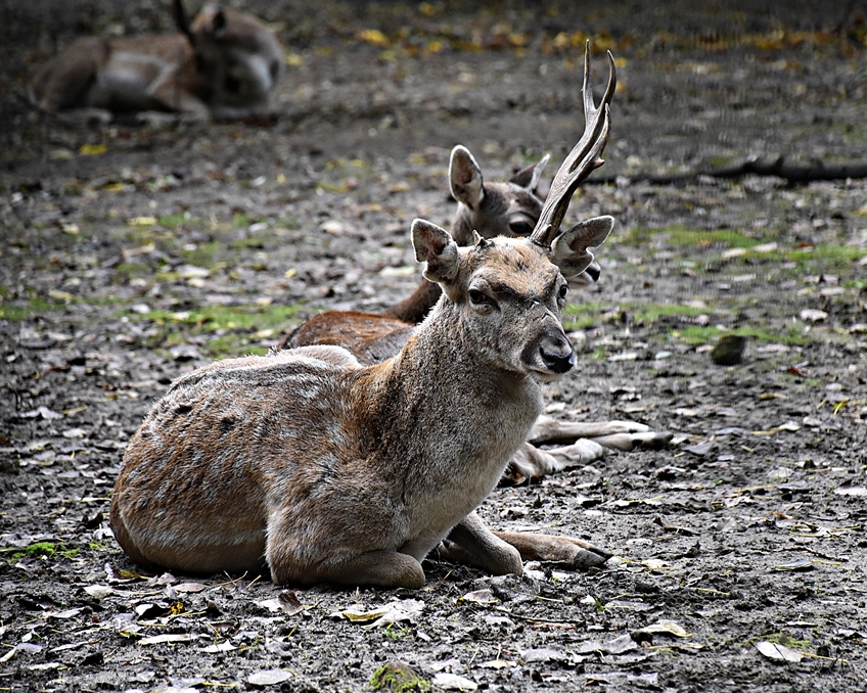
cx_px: 456
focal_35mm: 238
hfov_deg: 8.1
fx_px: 6106
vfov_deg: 6.5
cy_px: 348
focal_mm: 140
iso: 1250
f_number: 5.6
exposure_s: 1/500
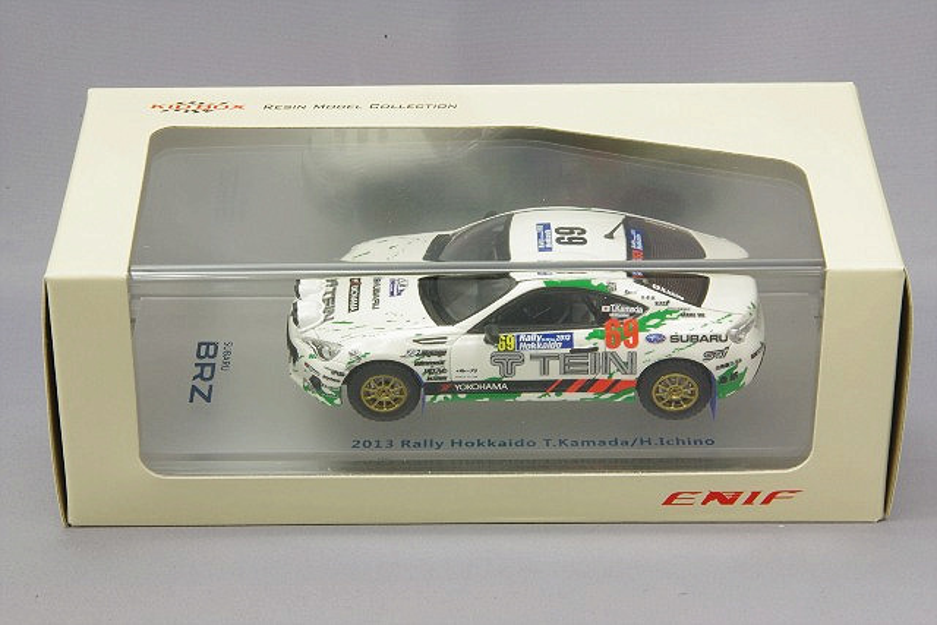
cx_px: 468
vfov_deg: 12.2
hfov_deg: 18.3
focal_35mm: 112
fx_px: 2916
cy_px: 312
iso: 400
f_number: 32
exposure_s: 1/1.25
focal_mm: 75
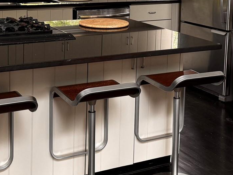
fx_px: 471
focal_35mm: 70
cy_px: 22
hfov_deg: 27.8
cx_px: 115
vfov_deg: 20.6
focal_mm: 6.76
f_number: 1.78
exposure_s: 1/60
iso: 250
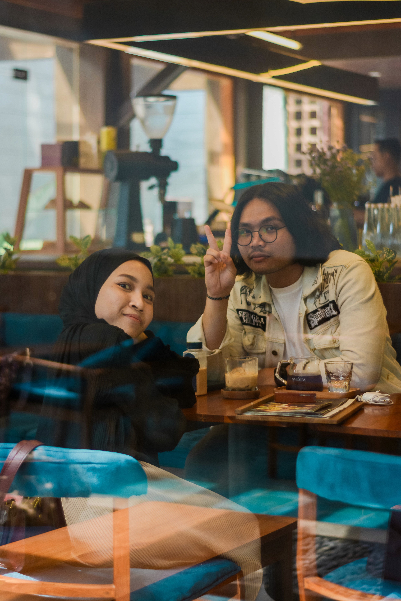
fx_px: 1253
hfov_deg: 18.2
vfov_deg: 27.0
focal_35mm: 75
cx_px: 200
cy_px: 300
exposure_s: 1/200
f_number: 1.8
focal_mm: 50
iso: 100
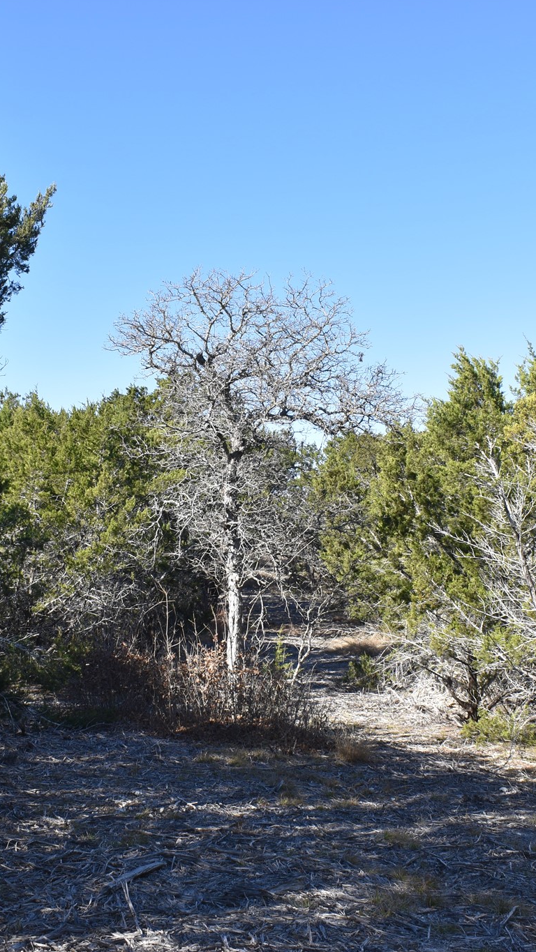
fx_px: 1137
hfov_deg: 26.5
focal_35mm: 45
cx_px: 285
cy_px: 496
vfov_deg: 45.5
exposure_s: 1/200
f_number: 7.1
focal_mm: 18
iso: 100
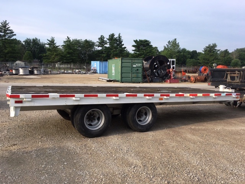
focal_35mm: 29
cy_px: 92
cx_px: 122
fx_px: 205
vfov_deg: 48.2
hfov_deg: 61.7
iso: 25
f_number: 2.2
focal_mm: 4.15
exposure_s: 1/620
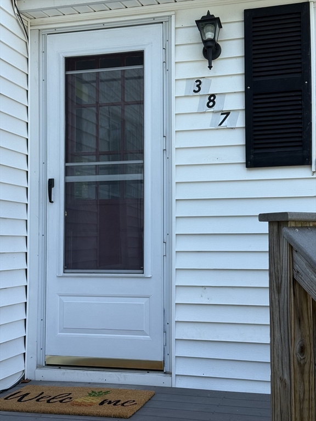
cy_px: 210
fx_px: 584
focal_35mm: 48
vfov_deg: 39.7
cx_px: 158
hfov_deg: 30.3
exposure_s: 1/1307
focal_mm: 6.76
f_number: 1.78
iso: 64
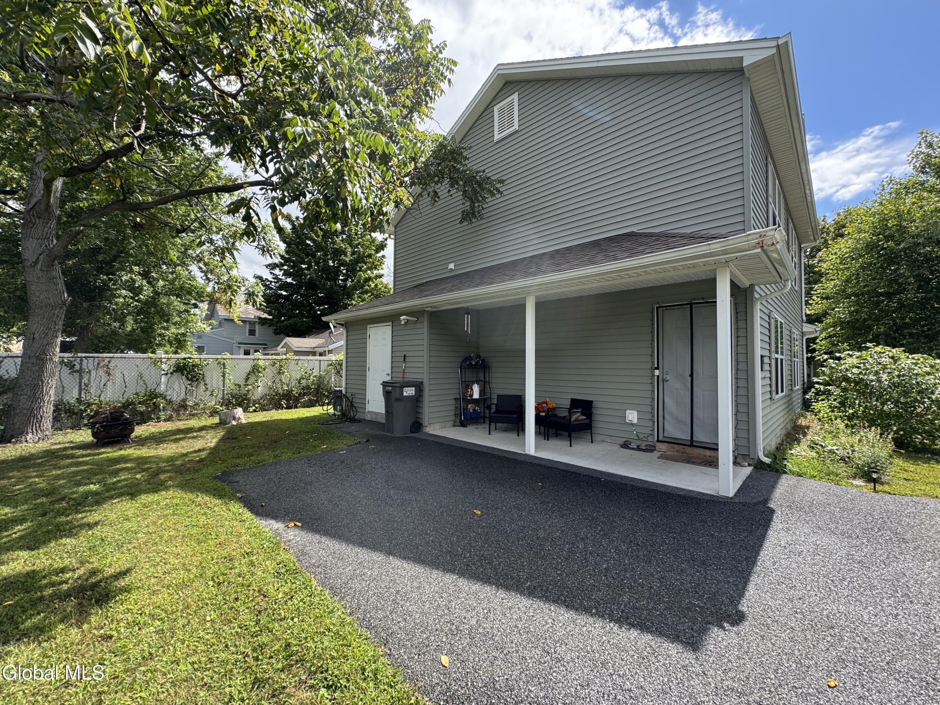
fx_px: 380
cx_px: 470
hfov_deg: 102.1
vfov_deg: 85.7
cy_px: 352
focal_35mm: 14
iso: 40
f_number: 2.2
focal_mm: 2.22
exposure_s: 1/381
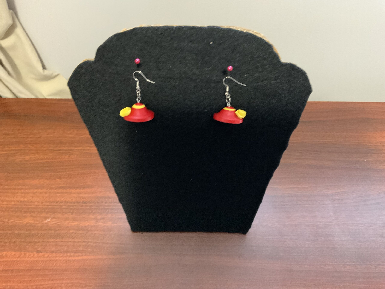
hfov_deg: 61.7
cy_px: 144
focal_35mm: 29
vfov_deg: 48.2
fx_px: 323
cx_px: 192
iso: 320
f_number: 1.8
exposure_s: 1/30
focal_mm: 3
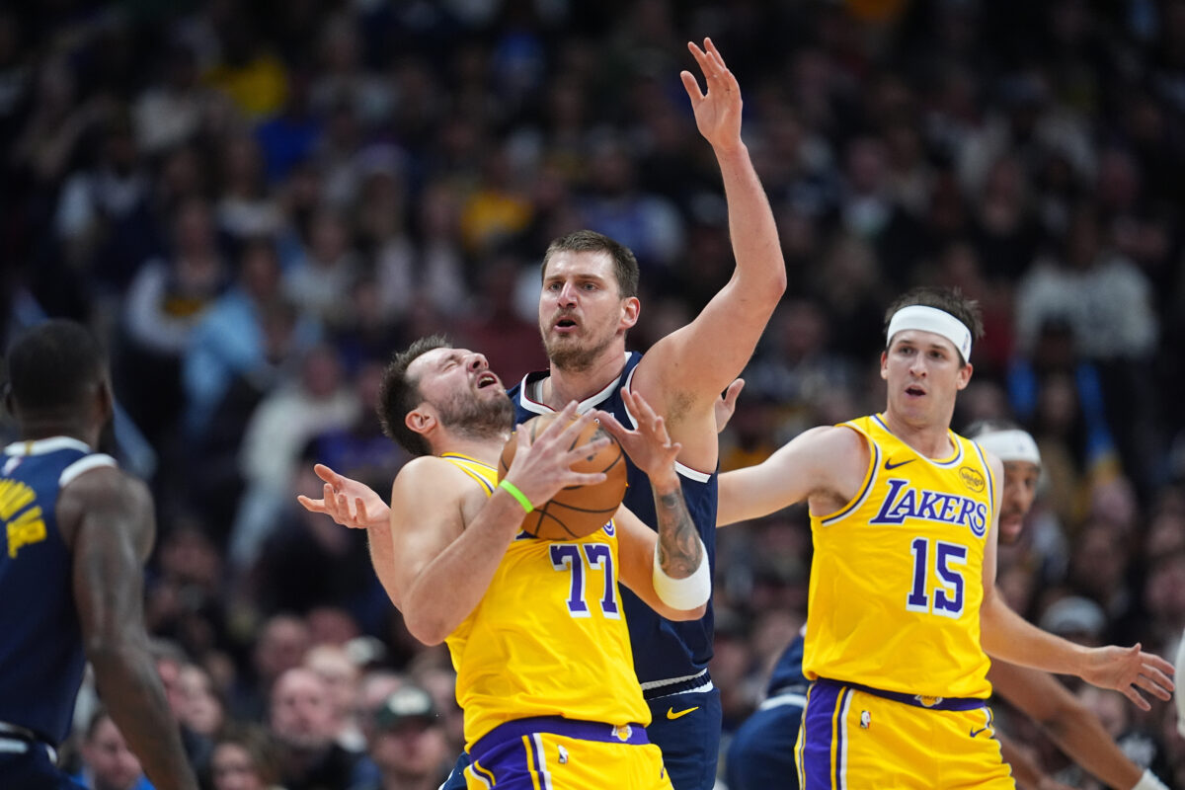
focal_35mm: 400
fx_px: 13166
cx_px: 592
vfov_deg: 3.4
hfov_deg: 5.2
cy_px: 395
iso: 5000
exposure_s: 1/2000
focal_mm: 400
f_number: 3.2
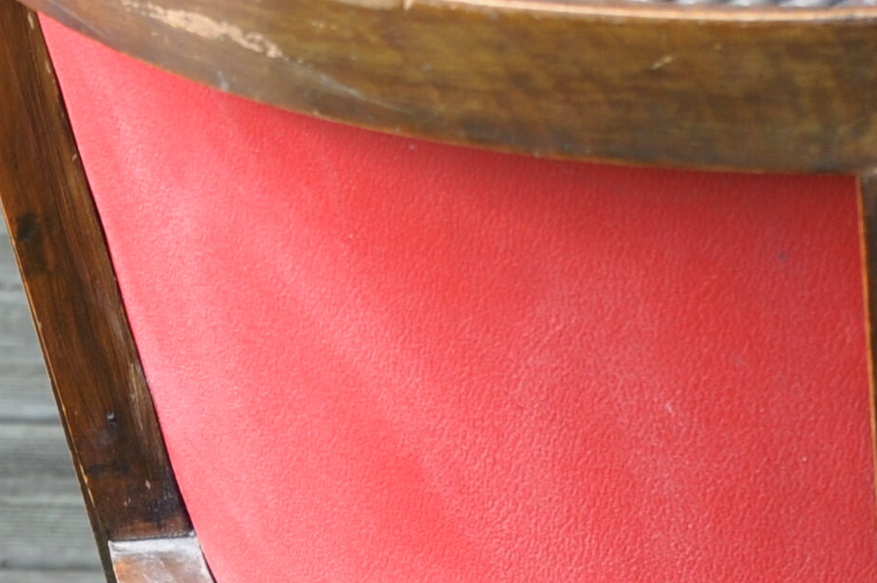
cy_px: 791
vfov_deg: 5.6
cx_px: -41
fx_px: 5872
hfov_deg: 8.5
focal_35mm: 241
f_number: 6.7
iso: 200
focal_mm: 35
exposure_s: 1/45
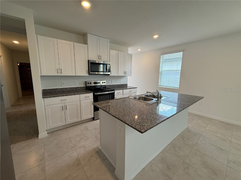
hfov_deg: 102.1
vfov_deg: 85.7
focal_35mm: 14
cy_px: 90
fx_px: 97
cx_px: 120
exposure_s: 1/120
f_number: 2.2
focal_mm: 2.22
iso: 100
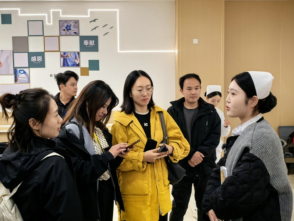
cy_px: 110
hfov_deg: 47.9
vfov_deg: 36.8
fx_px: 331
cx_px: 147
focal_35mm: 39
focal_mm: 6.98
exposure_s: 1/50
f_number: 4
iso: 320
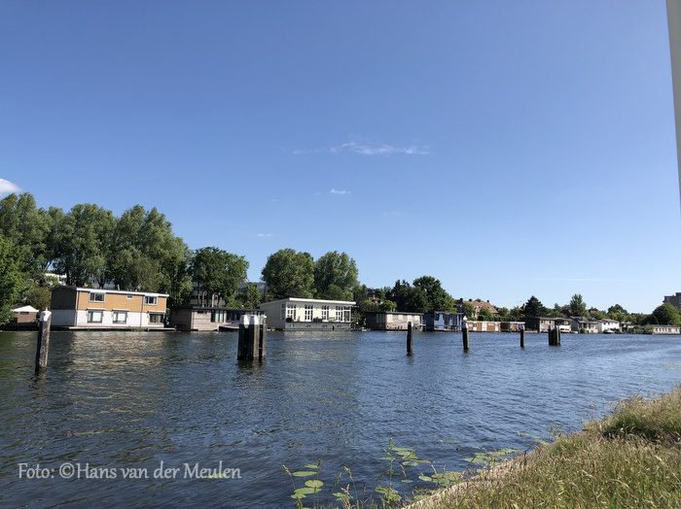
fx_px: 550
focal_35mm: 28
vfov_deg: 49.7
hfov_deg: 63.5
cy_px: 254
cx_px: 340
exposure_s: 1/2183
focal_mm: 3.99
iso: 20
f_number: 1.8
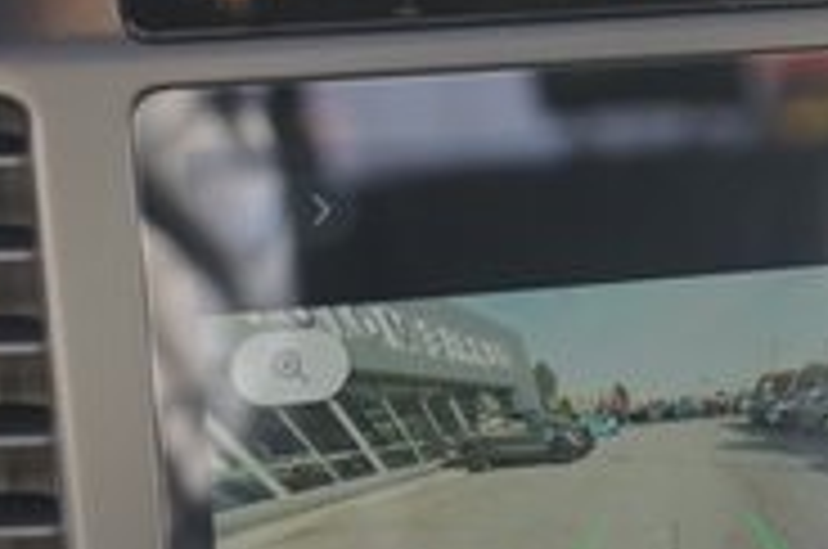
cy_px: 538
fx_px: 3123
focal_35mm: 136
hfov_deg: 14.9
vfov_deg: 10.0
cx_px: 788
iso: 250
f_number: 4
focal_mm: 39
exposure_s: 1/60
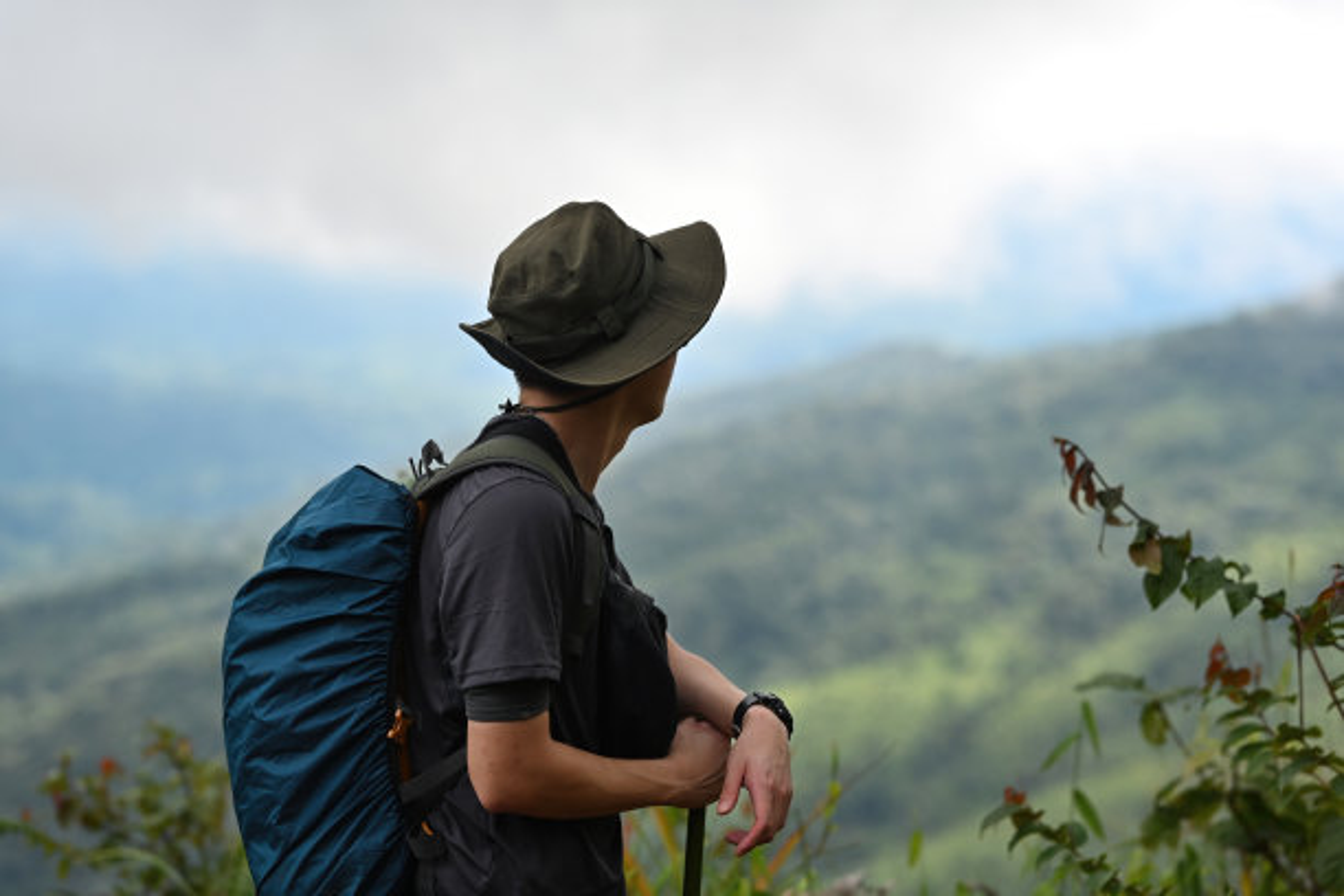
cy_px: 448
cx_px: 672
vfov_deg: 16.1
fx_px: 3173
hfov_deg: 23.9
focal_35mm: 85
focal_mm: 85
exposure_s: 1/2500
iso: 200
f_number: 2.8
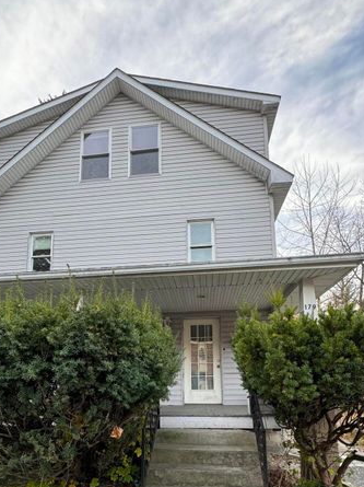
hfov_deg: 63.3
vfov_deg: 74.6
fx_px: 295
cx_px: 169
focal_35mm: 21
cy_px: 352
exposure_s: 1/99
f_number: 2.2
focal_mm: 2.22
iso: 64
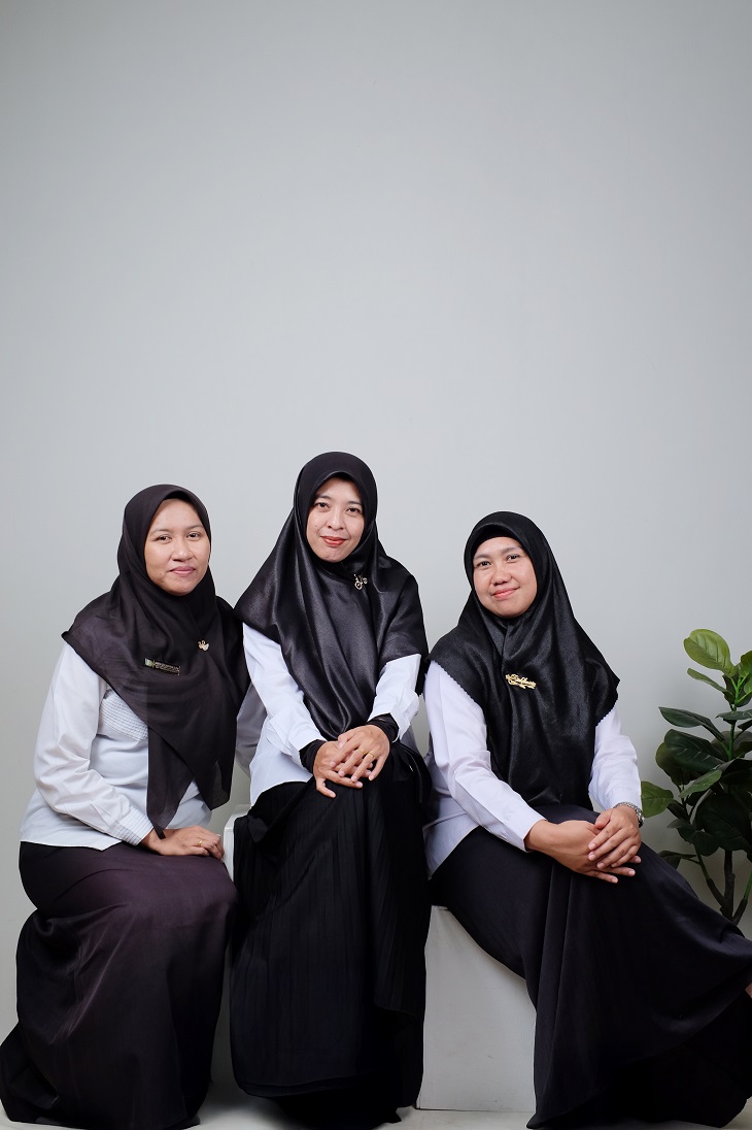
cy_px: 565
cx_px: 376
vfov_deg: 43.6
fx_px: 1411
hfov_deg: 29.8
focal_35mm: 45
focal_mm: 30
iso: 500
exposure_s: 1/100
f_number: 4.5
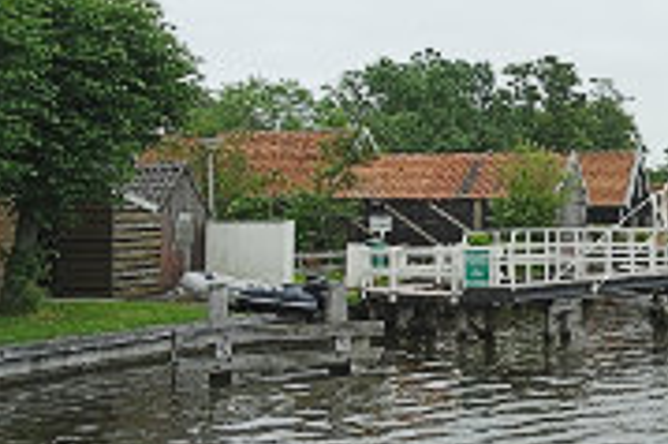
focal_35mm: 67
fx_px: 1242
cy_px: 183
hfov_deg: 26.5
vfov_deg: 20.3
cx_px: 815
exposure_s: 1/320
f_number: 4.3
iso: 100
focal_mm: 18
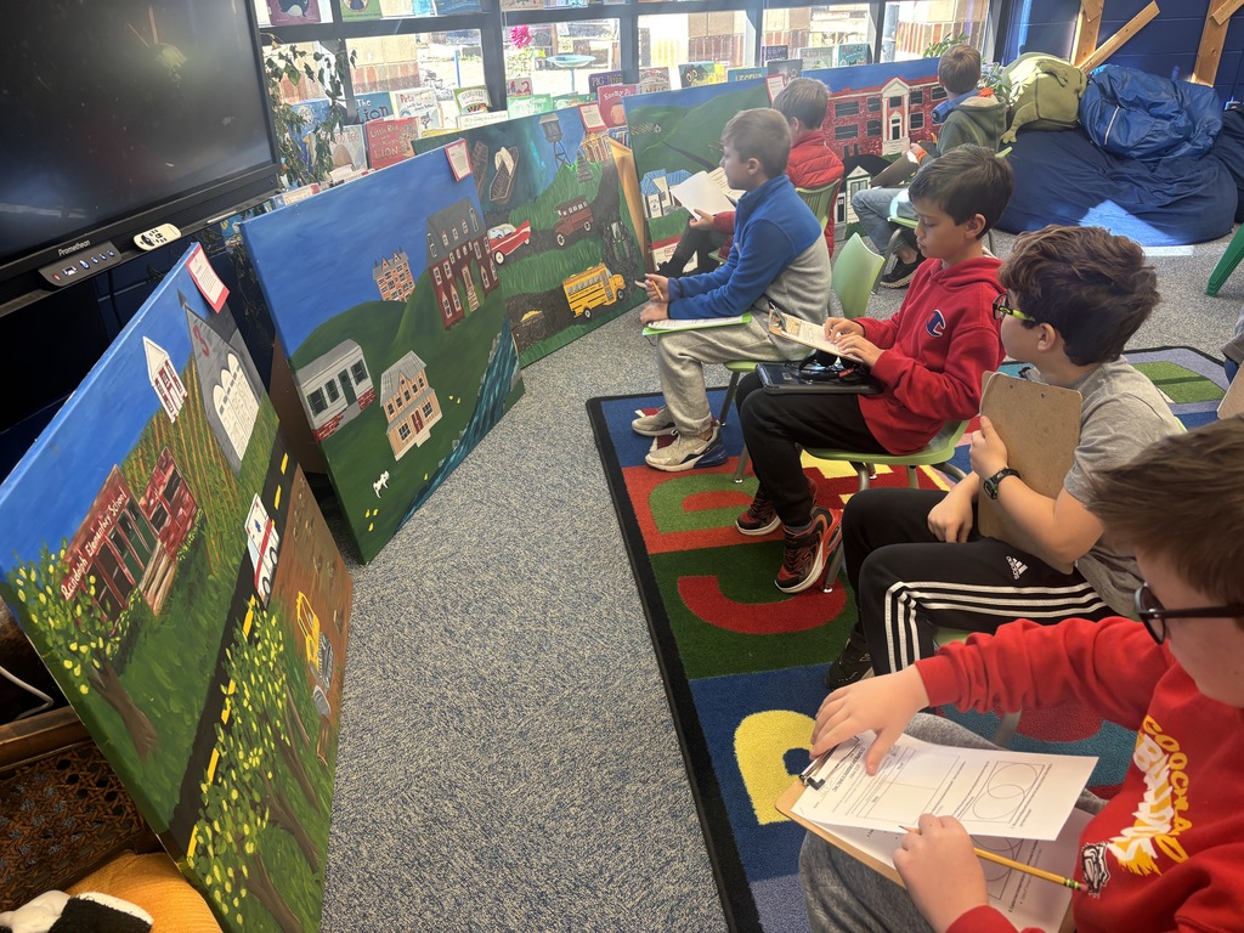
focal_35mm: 26
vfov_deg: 53.1
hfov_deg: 67.3
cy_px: 466
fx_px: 934
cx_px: 622
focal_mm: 5.96
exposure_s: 1/60
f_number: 1.6
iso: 100
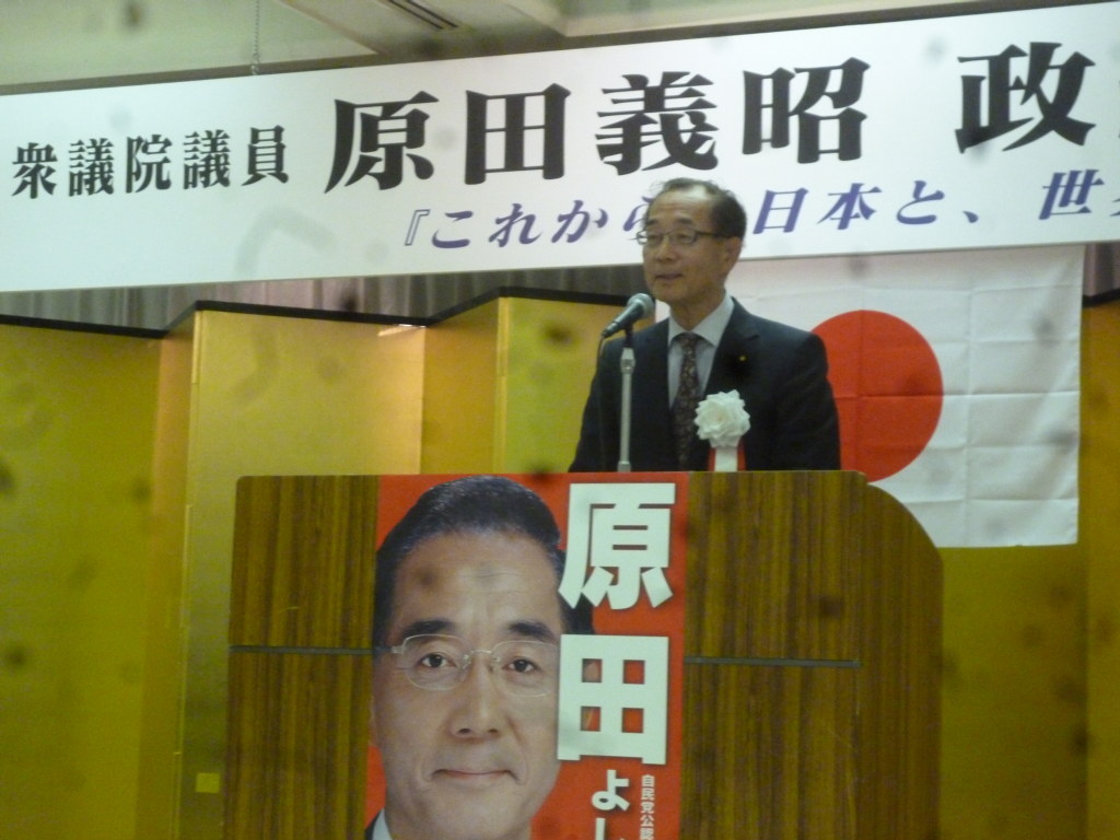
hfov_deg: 25.0
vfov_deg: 18.9
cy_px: 420
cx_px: 560
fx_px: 2524
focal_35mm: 78
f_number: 5.4
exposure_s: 1/50
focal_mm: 13.9
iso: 800
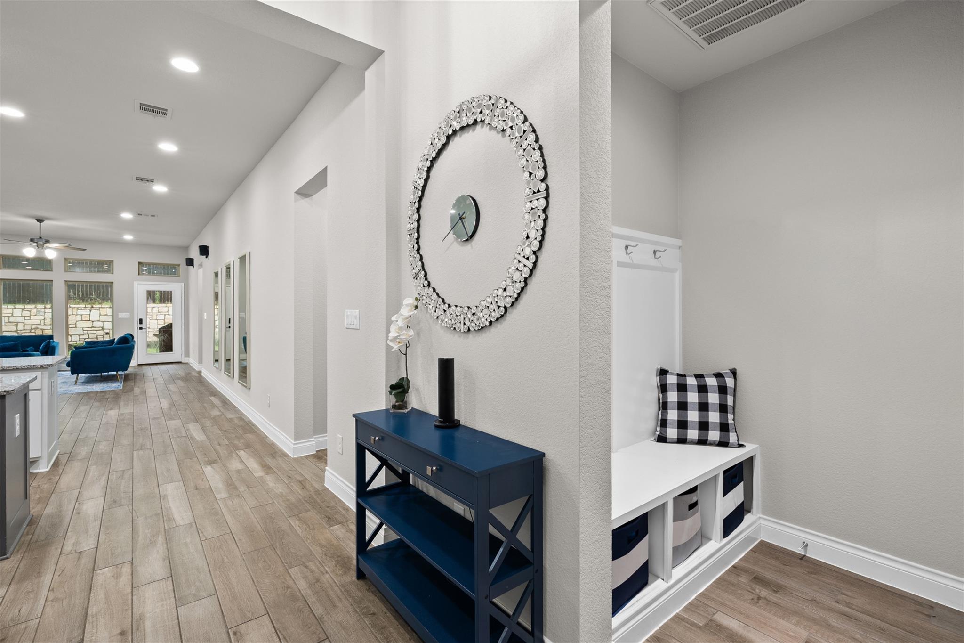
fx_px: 428
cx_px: 482
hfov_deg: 96.7
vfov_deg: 73.7
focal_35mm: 16
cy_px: 322
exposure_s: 1
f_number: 9
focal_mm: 16
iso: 400
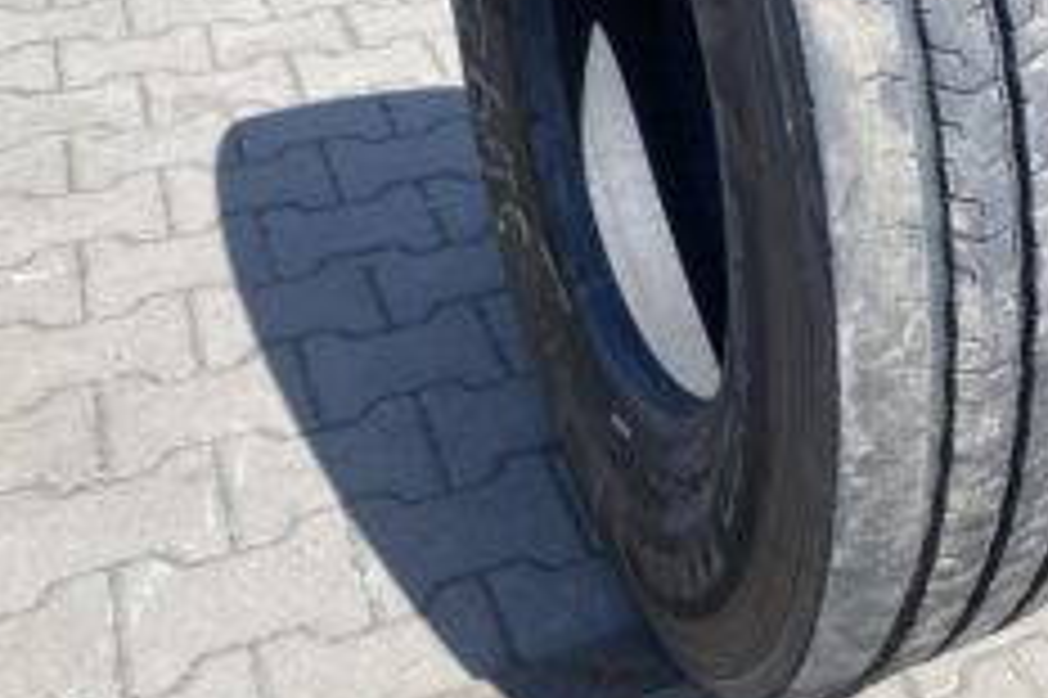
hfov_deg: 37.7
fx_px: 1454
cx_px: 891
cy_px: 43
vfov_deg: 25.9
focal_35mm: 50
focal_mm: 4.25
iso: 32
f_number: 1.8
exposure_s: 1/1300
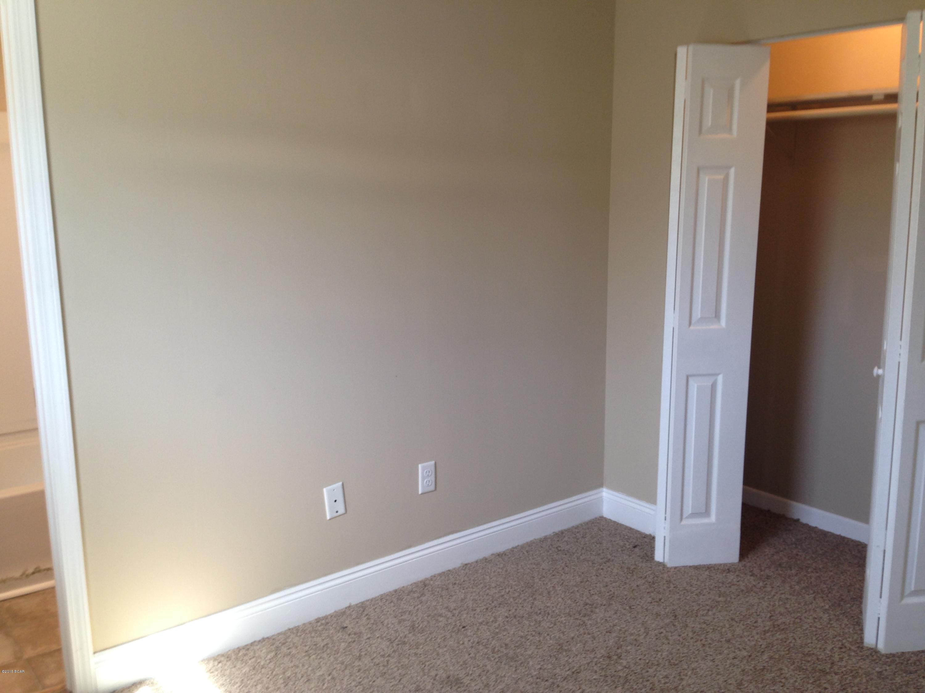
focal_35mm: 33
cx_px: 462
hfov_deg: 55.4
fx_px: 882
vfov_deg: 42.9
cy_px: 346
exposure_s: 1/24
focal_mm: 4.12
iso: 50
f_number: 2.4
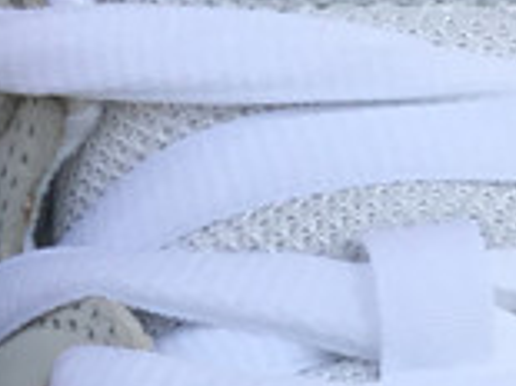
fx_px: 2681
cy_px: 1110
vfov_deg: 7.4
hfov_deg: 10.8
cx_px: -73
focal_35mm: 180
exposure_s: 1/867
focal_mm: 3.3
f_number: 2.4
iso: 25
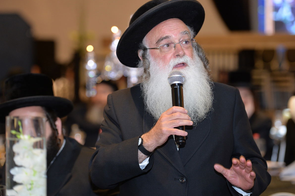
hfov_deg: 15.9
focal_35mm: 129
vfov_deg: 10.6
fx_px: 1057
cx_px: 155
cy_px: 98
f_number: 2.8
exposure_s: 1/100
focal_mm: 120
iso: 1000
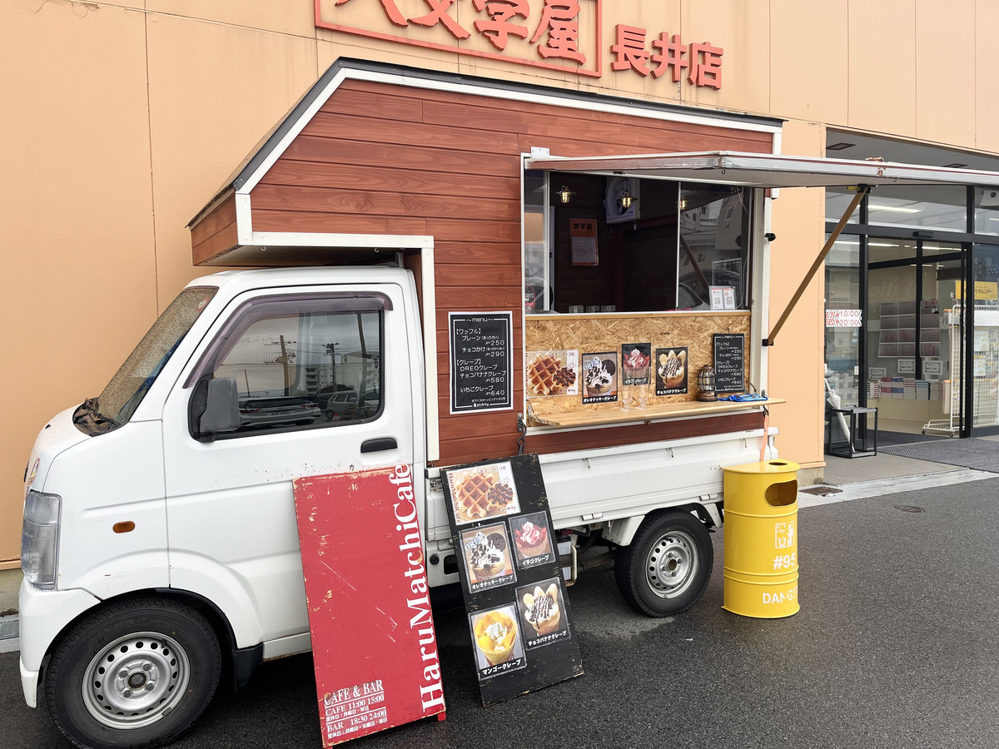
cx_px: 500
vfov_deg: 53.1
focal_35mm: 26
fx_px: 750
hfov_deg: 67.3
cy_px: 374
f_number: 1.6
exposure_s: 1/520
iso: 50
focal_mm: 5.1
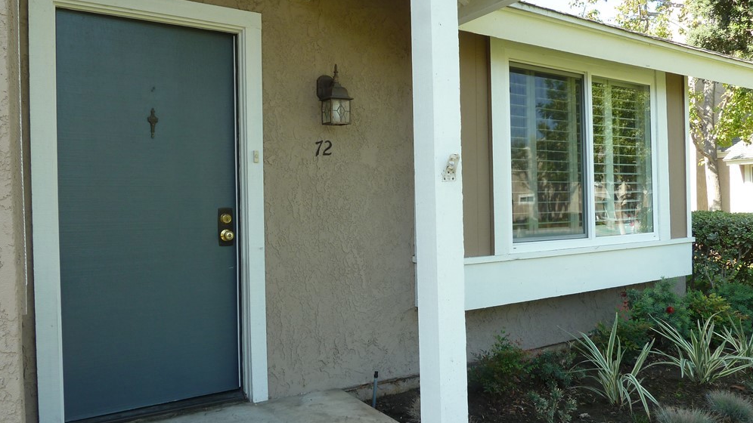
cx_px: 384
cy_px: 222
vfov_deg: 41.5
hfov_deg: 67.9
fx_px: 559
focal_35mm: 28
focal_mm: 4.1
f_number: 4
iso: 80
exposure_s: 1/100
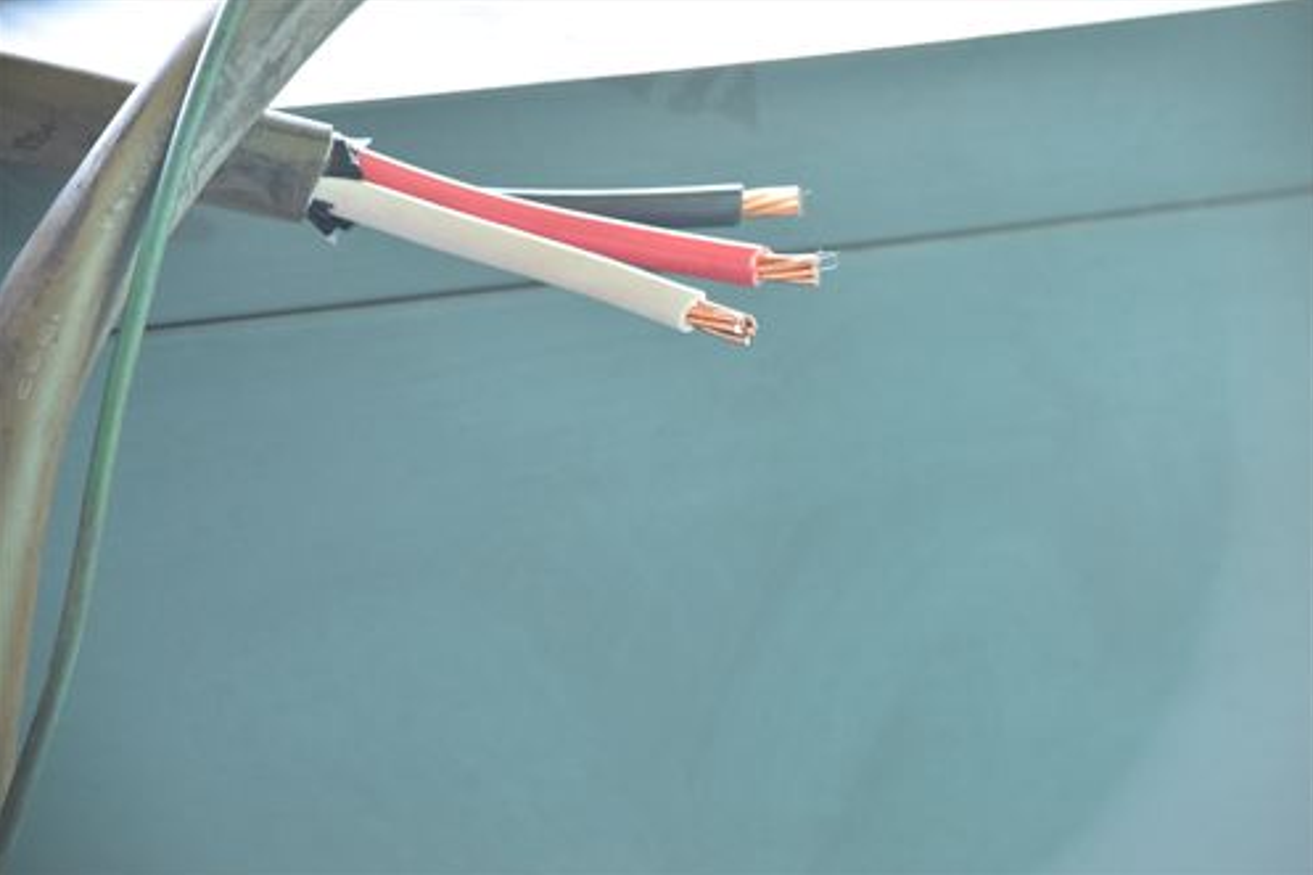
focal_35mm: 151
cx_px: 655
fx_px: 5505
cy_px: 439
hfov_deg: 13.6
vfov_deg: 9.1
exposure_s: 1/60
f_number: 6.3
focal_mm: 100
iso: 1250
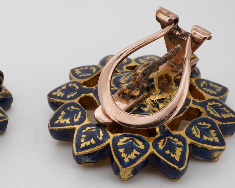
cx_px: 34
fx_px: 591
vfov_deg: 18.1
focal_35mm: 85
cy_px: 89
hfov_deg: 22.1
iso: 400
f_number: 22
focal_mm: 30
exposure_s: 1/125
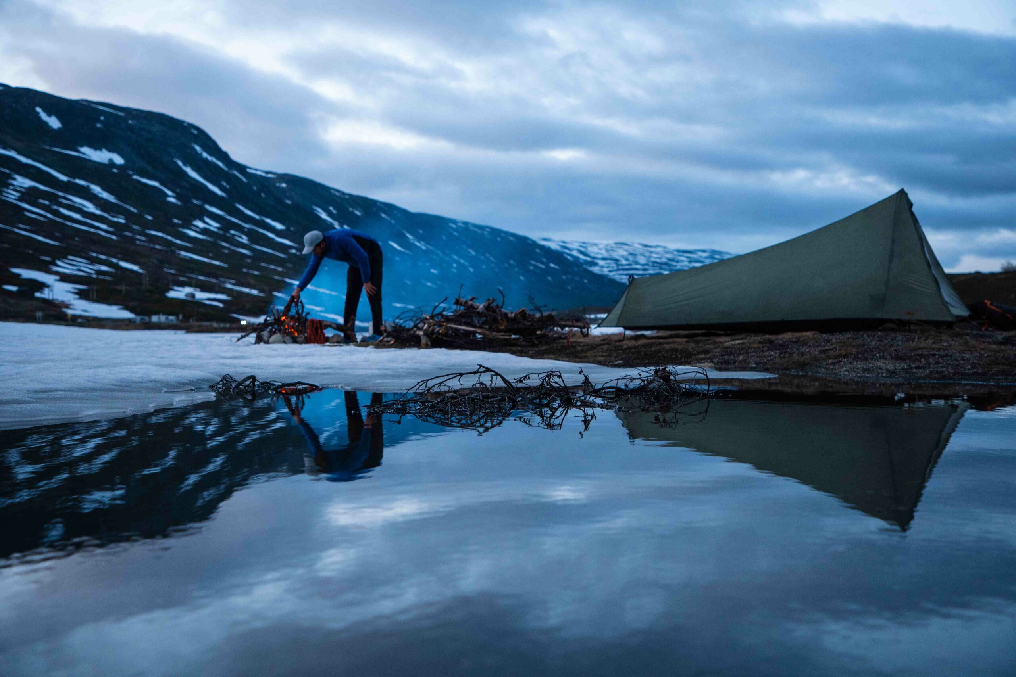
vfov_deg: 27.0
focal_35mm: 50
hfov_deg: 39.6
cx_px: 508
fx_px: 1411
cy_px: 338
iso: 2000
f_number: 4
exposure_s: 1/60
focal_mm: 50
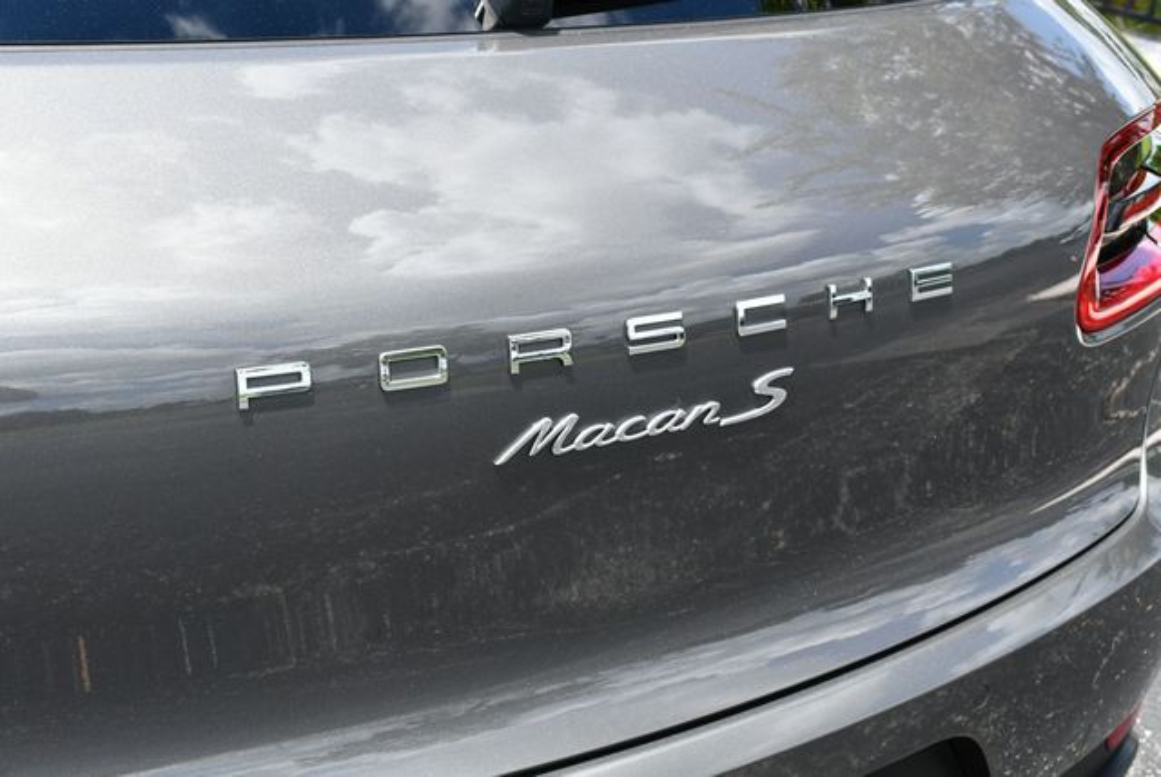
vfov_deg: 25.1
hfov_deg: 36.8
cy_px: 388
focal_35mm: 54
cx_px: 580
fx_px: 1743
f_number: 8
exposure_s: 1/250
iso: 200
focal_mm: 27
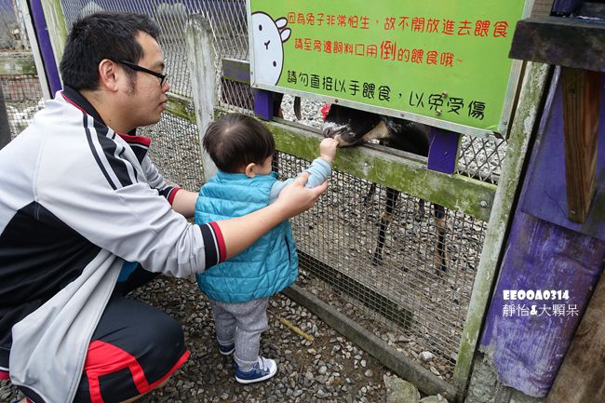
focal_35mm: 24
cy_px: 202
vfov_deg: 53.1
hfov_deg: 73.8
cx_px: 302
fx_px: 403
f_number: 4
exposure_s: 1/80
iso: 125
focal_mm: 8.8
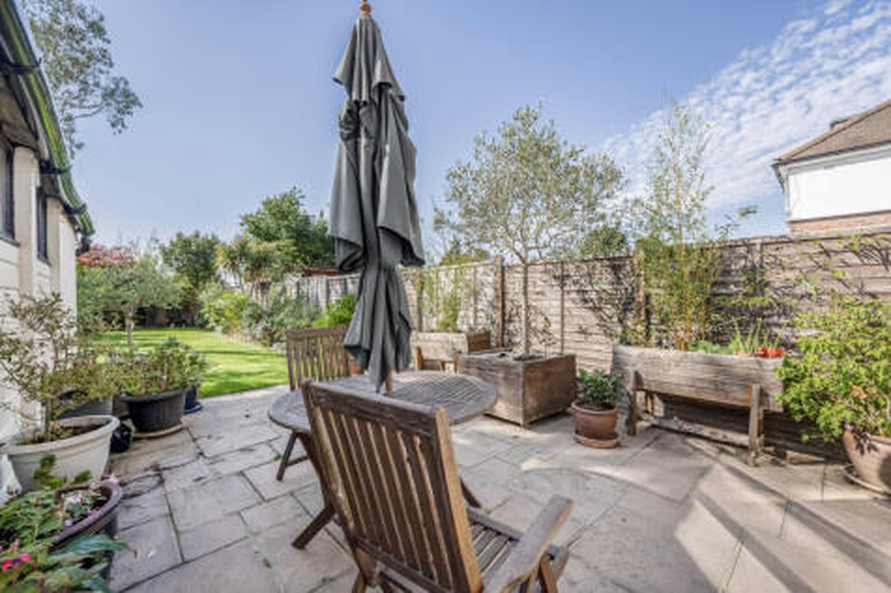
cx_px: 446
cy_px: 296
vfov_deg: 81.2
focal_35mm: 14
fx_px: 346
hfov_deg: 104.3
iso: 400
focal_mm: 14
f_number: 8
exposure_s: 1/1600
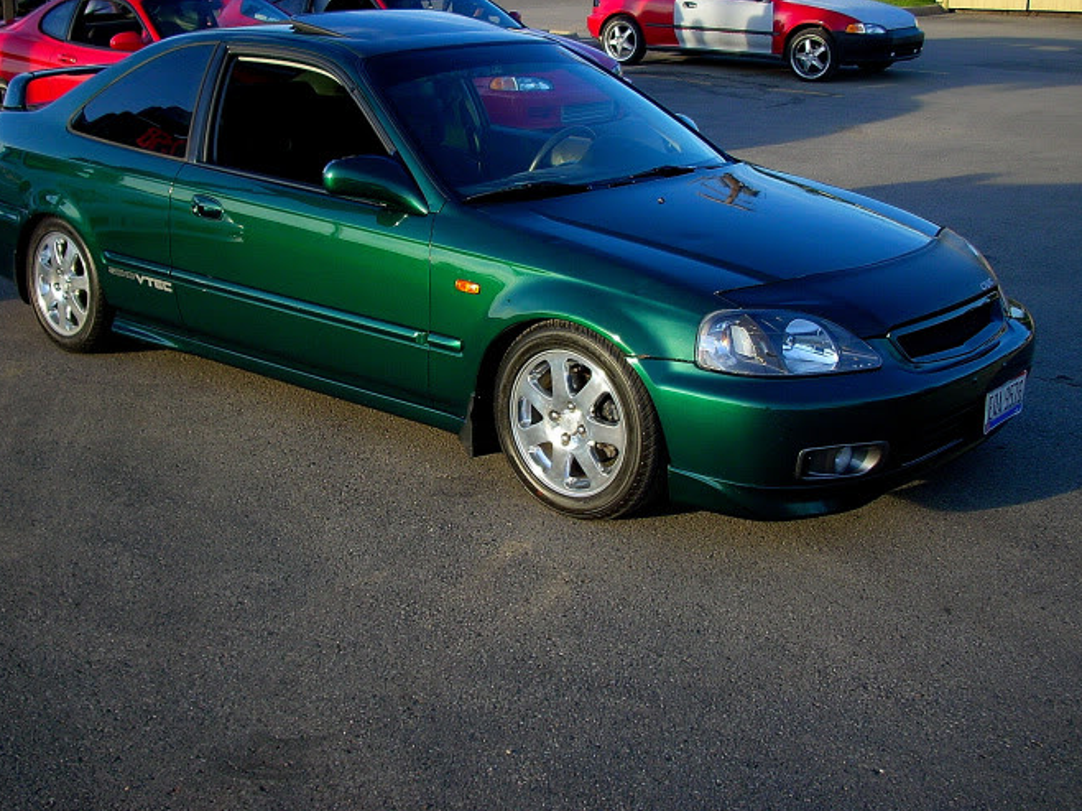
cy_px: 329
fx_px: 1406
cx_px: 477
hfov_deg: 42.0
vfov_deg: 32.1
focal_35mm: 45
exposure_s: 1/261
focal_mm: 6.2
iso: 64
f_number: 2.8
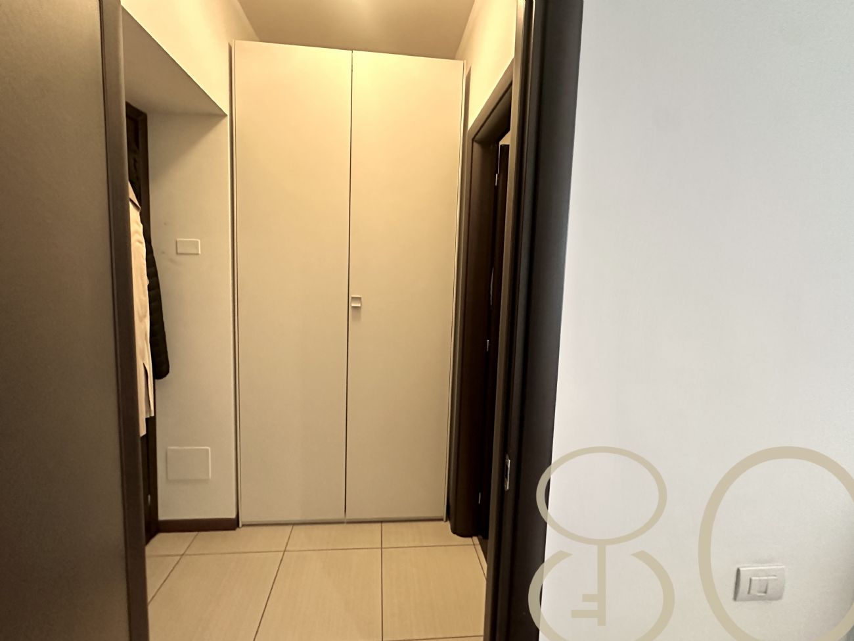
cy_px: 320
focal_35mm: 14
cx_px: 427
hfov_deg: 102.1
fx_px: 345
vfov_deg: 85.7
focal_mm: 2.22
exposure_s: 1/50
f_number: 2.2
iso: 1250
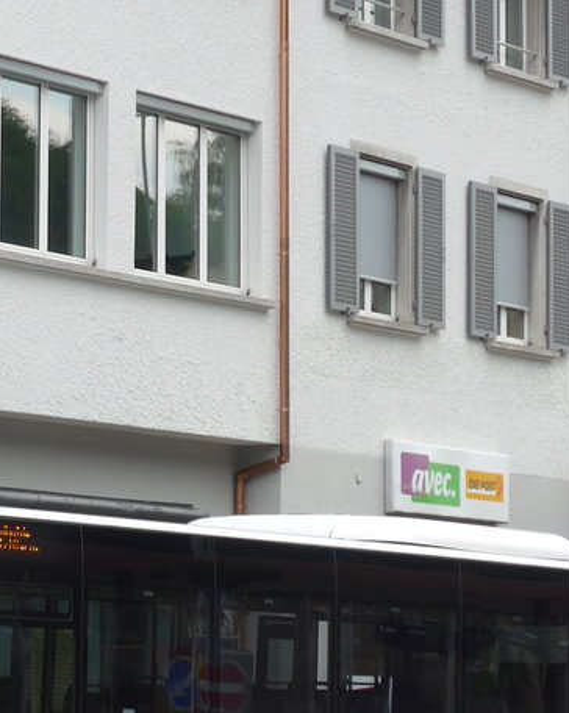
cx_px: -88
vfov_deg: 10.7
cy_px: 391
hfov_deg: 8.5
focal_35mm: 180
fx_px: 3794
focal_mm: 14.2
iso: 80
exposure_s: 1/320
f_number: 4.1
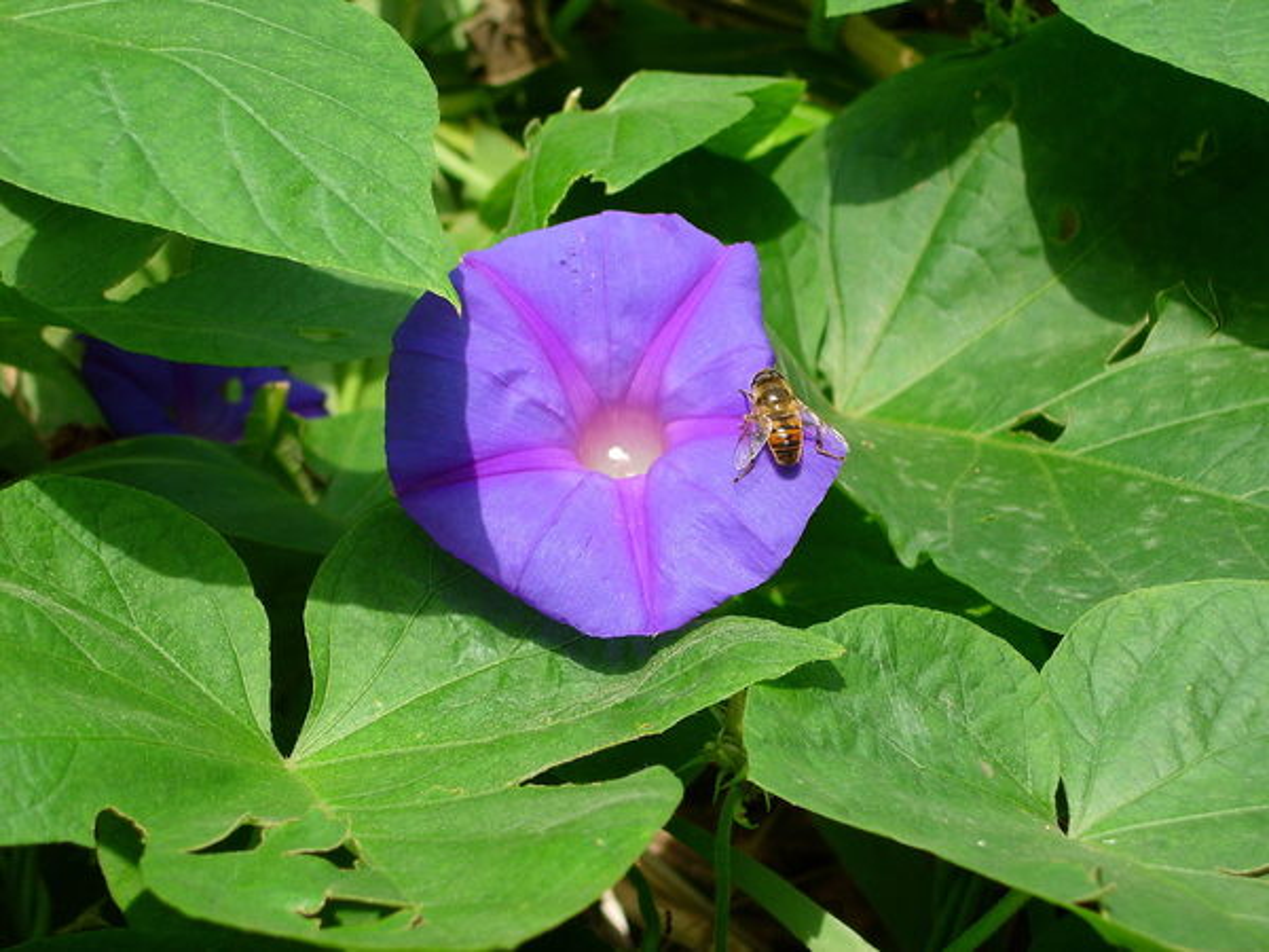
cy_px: 476
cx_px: 634
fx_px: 4143
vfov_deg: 13.1
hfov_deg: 17.4
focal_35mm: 113
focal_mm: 23.4
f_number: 4.9
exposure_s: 1/166
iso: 64
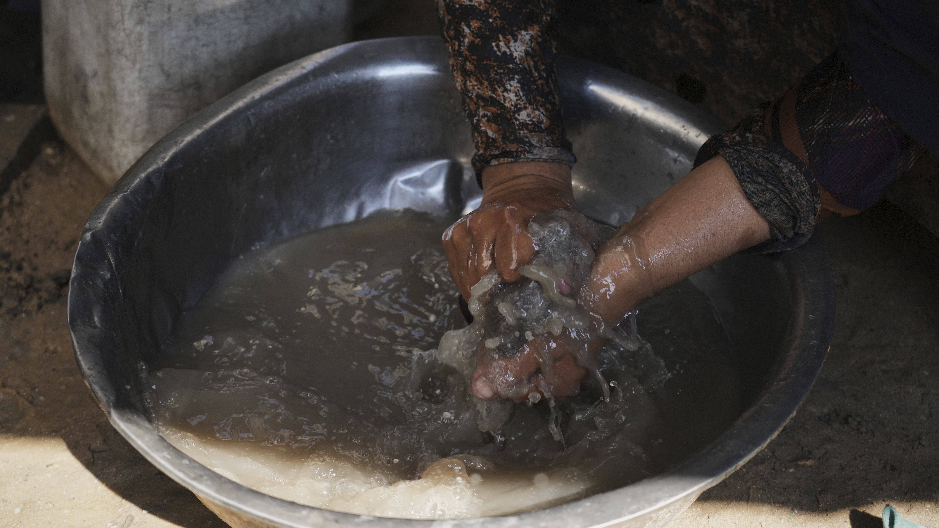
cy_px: 253
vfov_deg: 16.5
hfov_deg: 29.0
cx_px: 472
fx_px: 1818
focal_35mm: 73
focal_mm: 69
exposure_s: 1/640
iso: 400
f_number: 4
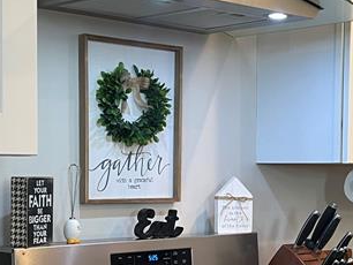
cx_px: 233
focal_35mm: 87
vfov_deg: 16.9
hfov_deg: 22.4
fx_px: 888
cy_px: 200
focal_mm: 5.7
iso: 100
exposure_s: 1/60
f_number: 1.5
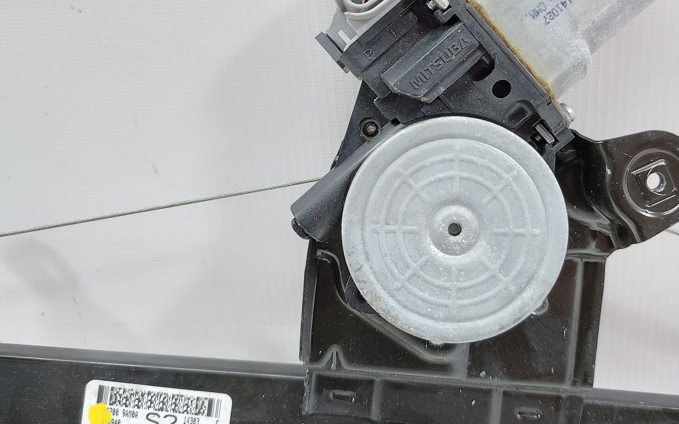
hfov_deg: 59.2
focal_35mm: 32
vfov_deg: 38.9
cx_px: 409
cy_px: 138
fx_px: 592
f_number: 1.8
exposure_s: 1/50
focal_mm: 5.23
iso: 160
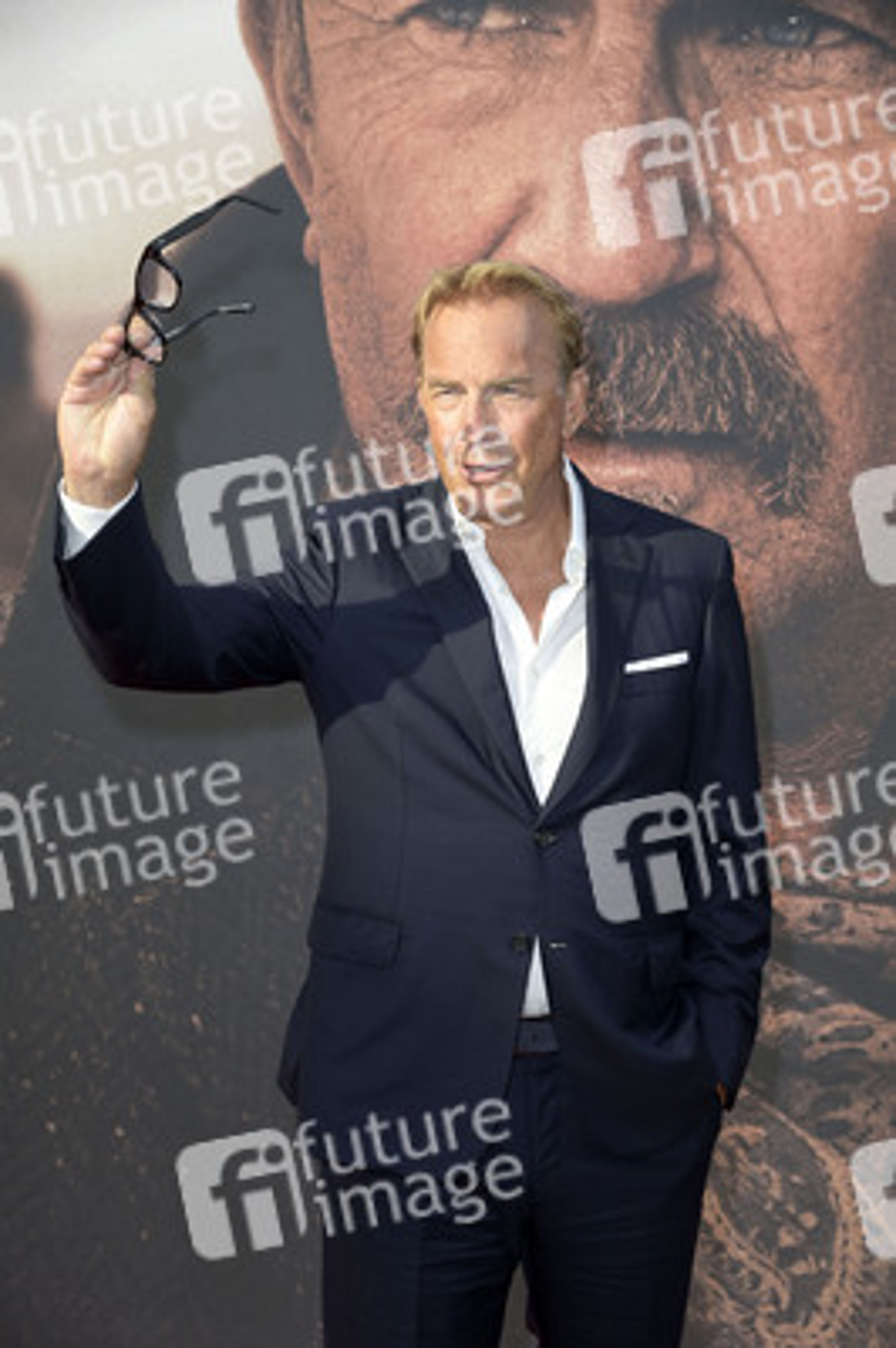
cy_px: 674
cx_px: 448
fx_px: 3066
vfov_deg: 24.8
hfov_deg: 16.6
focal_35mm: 82
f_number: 7.1
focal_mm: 82
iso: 250
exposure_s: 1/250
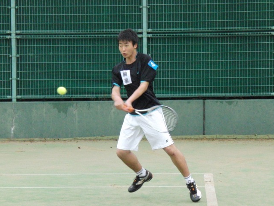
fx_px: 1211
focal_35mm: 153
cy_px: 103
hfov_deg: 12.9
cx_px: 137
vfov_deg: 9.7
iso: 800
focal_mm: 26.9
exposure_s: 1/500
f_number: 4.2
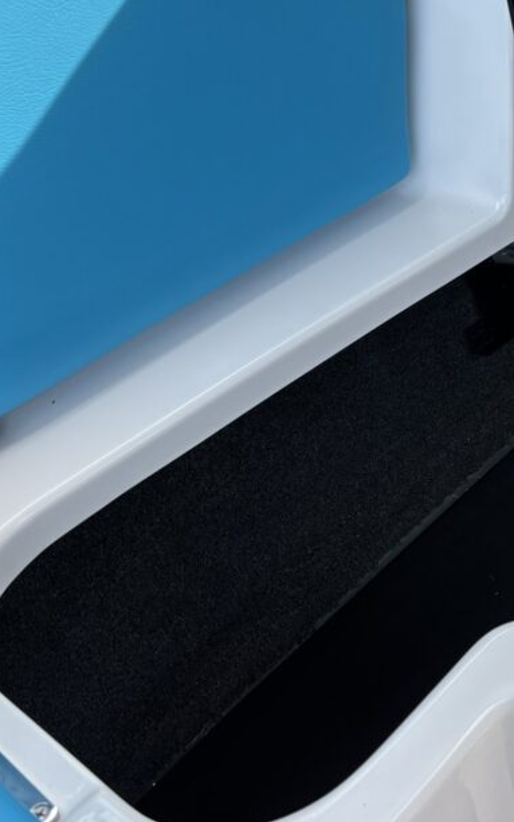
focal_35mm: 48
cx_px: 611
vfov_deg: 41.7
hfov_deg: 24.4
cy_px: 353
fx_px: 1076
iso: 50
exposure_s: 1/622
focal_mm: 5.96
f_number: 1.6
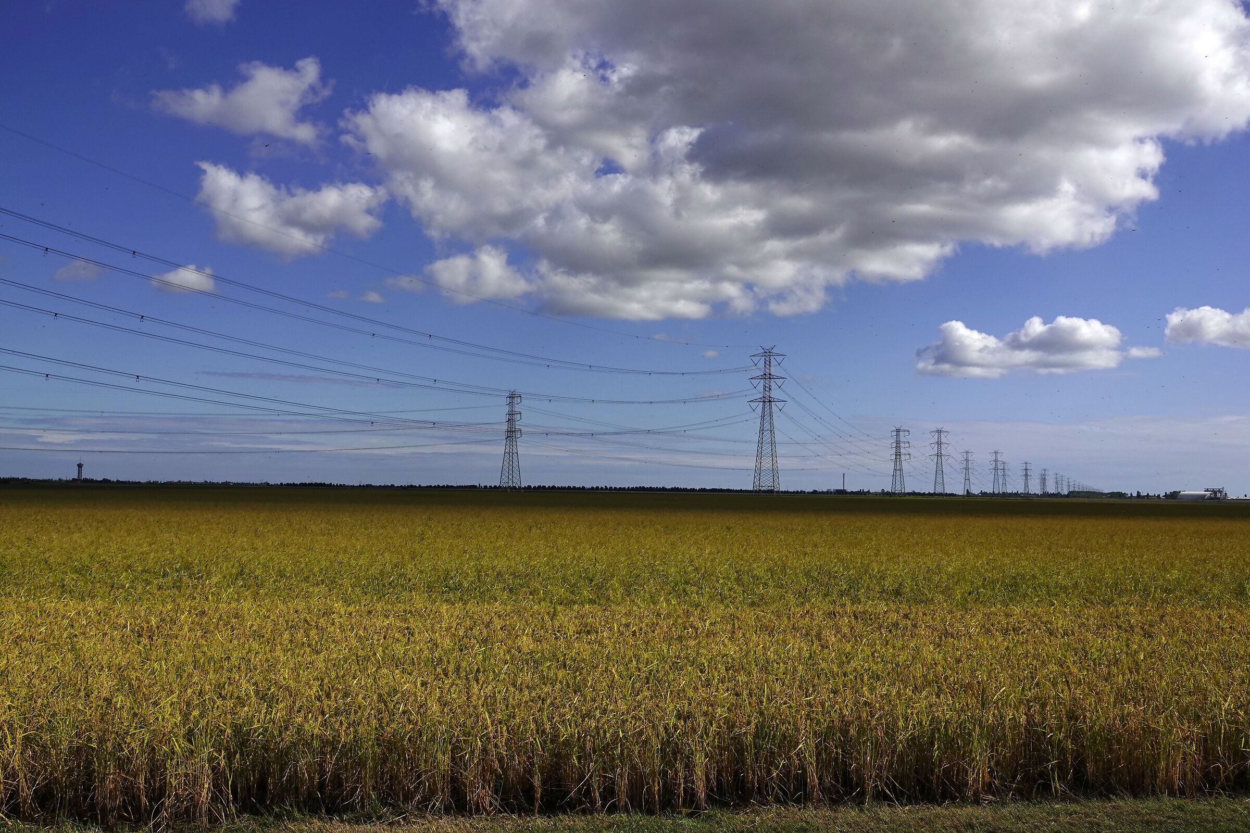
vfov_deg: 38.9
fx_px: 1180
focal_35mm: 34
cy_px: 416
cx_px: 625
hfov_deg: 55.8
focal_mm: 12.63
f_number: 7.1
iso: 100
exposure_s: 1/1000
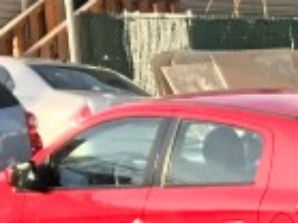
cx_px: 1003
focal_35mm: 207
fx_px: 1780
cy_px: 527
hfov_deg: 7.8
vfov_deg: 6.8
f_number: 1.8
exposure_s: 1/532
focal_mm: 3.99
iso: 20
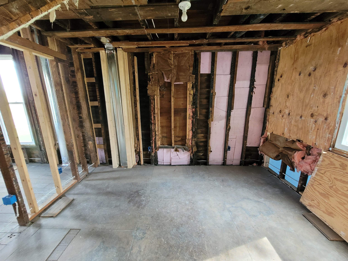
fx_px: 131
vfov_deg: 89.9
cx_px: 174
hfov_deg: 106.2
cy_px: 130
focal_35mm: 13
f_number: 2.2
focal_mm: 1.74
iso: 400
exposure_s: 1/30
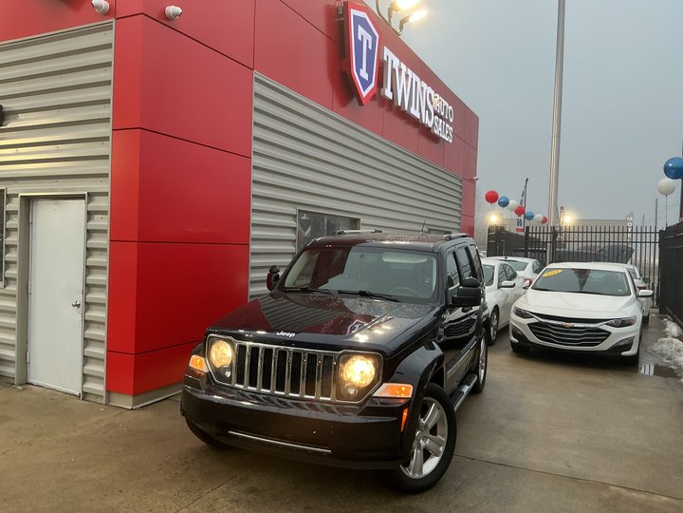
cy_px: 256
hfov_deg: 61.7
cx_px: 342
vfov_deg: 48.2
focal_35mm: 29
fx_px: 572
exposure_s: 1/120
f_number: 1.8
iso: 50
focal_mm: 3
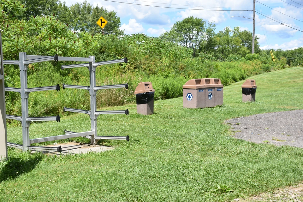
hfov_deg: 38.9
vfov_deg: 26.5
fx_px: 429
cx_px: 152
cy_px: 101
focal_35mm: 51
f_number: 8
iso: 200
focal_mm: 34
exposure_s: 1/500
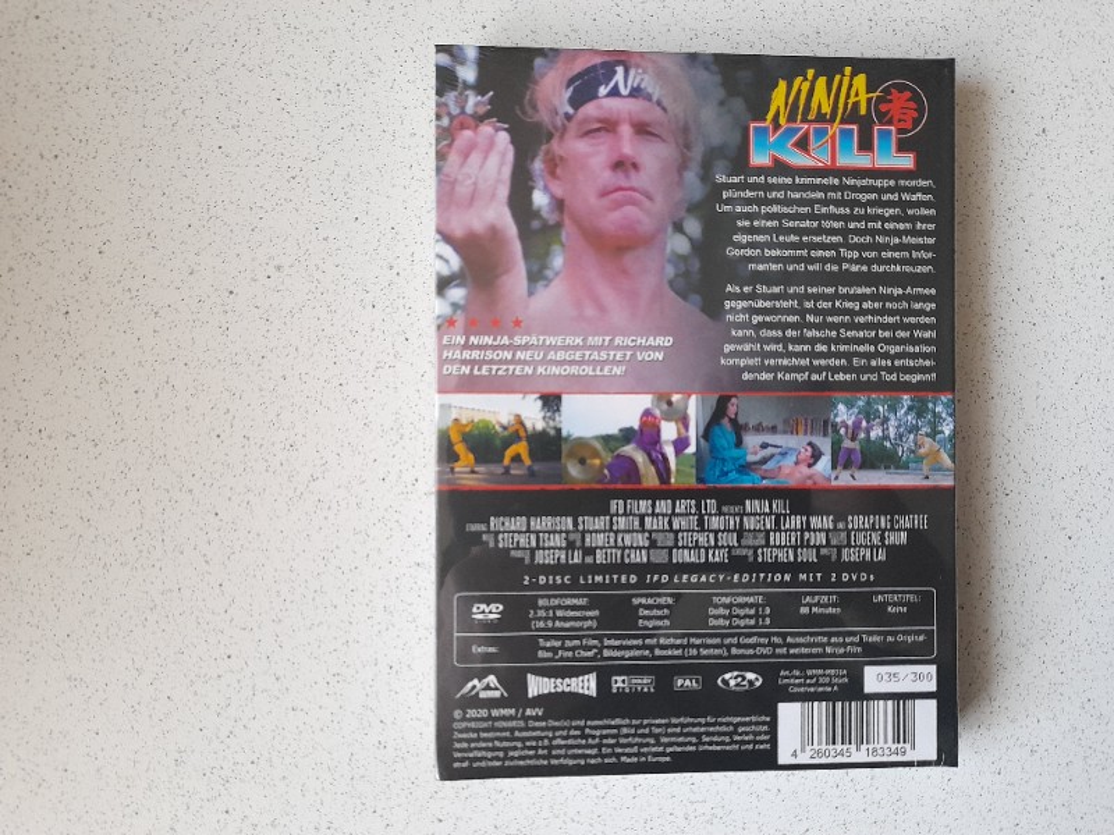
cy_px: 418
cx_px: 557
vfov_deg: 54.9
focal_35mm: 25
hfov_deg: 69.4
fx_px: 805
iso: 400
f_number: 2
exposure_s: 1/33
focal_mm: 4.6
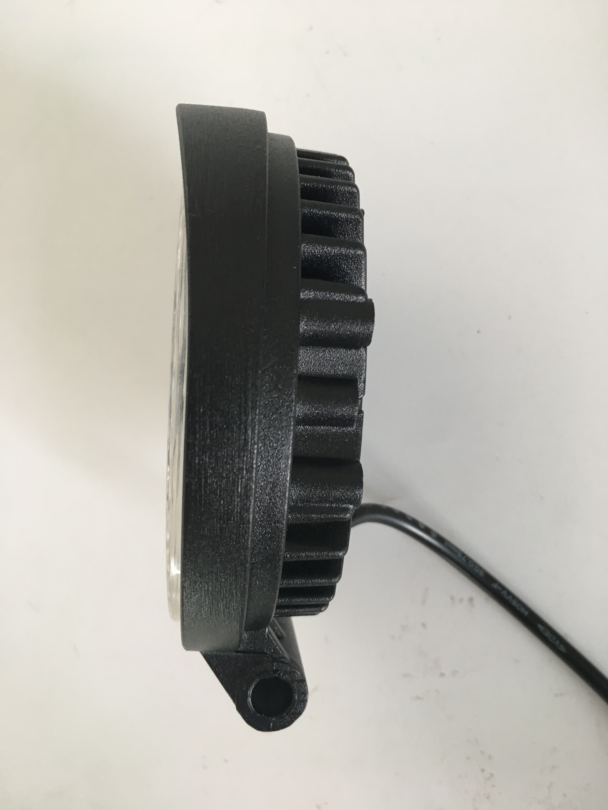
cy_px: 405
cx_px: 304
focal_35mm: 29
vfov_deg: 61.7
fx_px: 679
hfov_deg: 48.2
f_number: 2.2
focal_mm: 4.15
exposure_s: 1/33
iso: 100
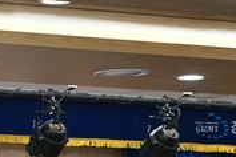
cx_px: -325
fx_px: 1599
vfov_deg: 5.5
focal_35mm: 244
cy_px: 366
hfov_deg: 7.8
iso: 1250
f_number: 6.3
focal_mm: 48
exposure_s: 1/200
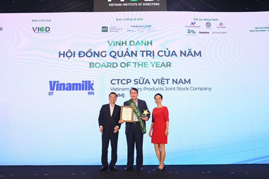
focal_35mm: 30
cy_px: 90
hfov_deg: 62.0
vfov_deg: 43.5
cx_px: 134
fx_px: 224
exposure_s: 1/200
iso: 1250
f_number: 5
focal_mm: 30
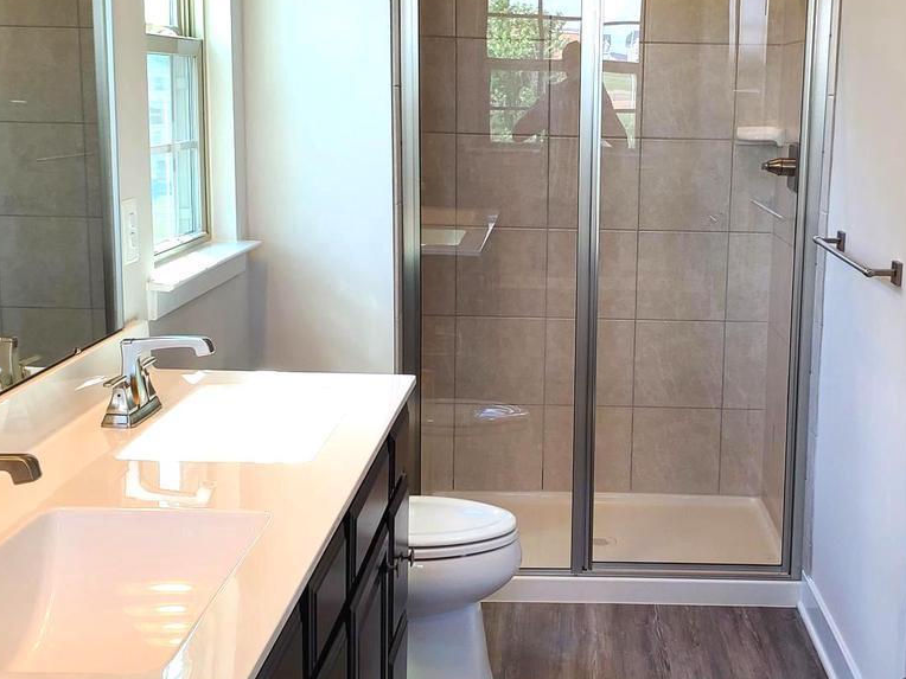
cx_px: 596
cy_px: 324
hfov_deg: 38.5
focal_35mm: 49
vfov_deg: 29.7
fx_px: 1282
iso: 80
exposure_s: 1/120
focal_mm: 4.3
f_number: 2.4
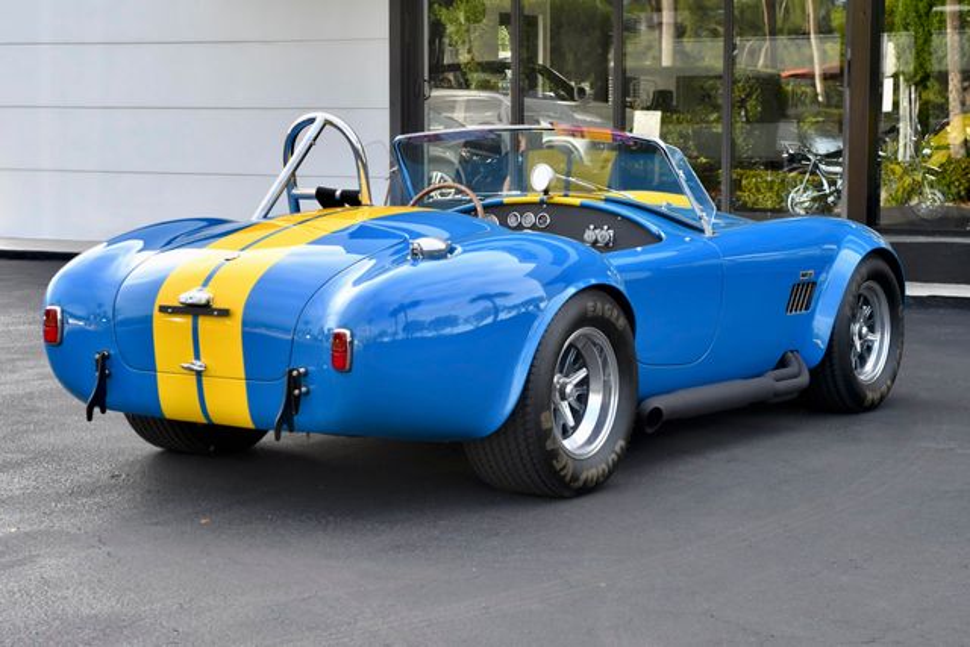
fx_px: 2102
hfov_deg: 26.0
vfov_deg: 17.5
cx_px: 485
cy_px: 324
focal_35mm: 78
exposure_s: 1/250
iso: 400
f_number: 7.1
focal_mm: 52
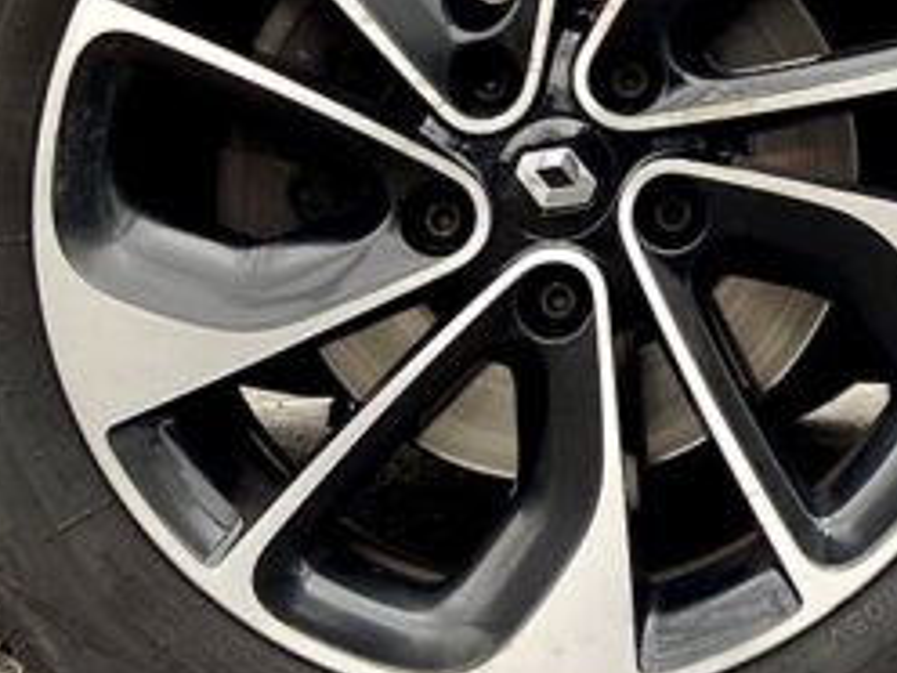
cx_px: 897
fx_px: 2177
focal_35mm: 84
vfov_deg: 16.9
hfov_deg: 22.4
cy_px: -109
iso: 32
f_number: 1.8
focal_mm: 4.25
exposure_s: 1/133
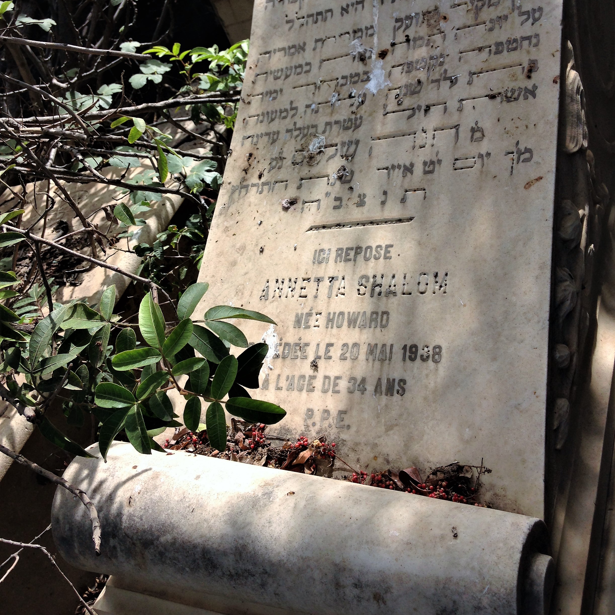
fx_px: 784
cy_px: 233
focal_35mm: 39
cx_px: 308
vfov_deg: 42.5
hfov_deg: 42.8
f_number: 2.4
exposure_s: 1/985
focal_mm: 4.12
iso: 50
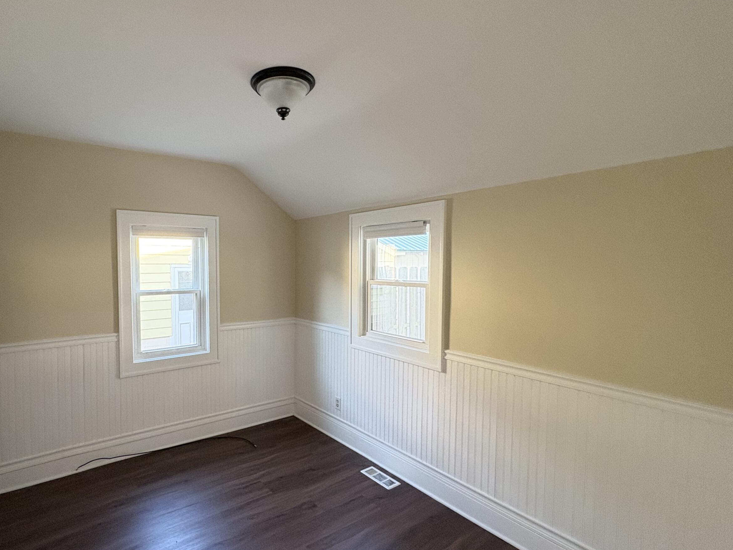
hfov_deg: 86.2
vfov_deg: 71.6
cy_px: 284
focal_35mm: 18
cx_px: 279
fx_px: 381
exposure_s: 1/60
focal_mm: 2.22
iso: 400
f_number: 2.2
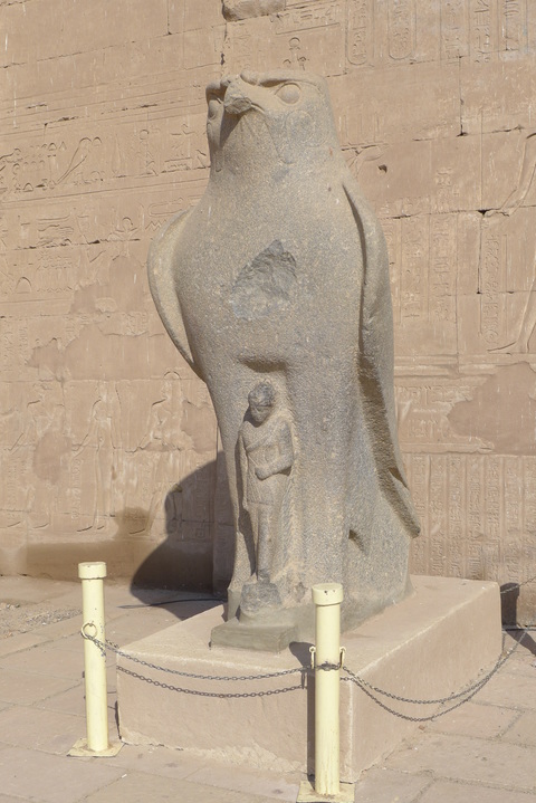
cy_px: 402
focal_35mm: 50
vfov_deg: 39.6
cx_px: 268
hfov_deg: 27.0
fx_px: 1116
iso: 80
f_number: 3.5
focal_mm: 9.8
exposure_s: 1/1600
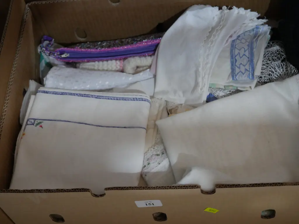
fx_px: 519
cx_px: 150
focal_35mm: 60
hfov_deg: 32.2
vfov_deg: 24.4
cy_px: 112
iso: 1600
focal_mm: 30
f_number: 5.4
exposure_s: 1/60
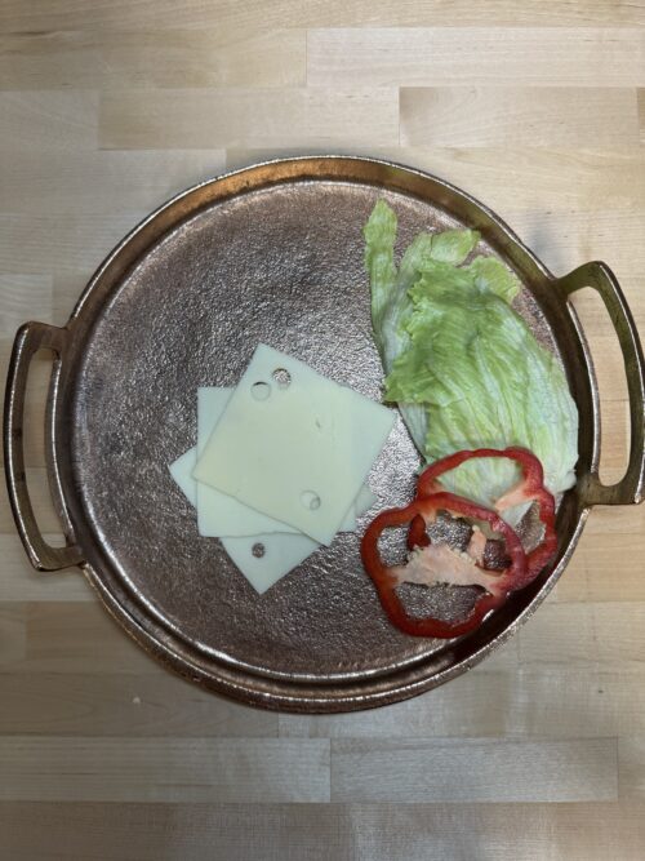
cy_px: 430
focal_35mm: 24
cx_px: 322
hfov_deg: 56.8
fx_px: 596
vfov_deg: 71.6
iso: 160
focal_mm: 6.76
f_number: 1.78
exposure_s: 1/60
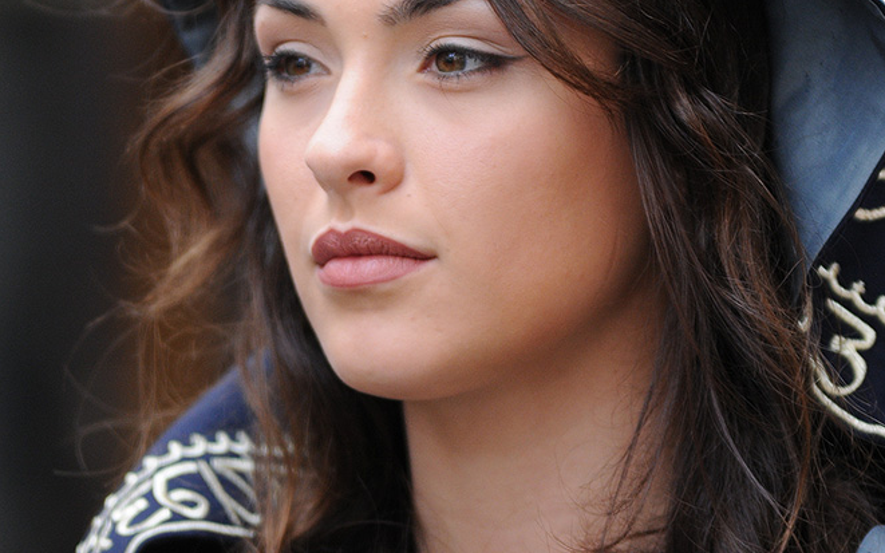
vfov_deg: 2.8
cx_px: 443
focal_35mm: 462
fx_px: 11142
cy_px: 151
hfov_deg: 4.5
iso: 640
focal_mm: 200
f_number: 3.2
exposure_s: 1/1600
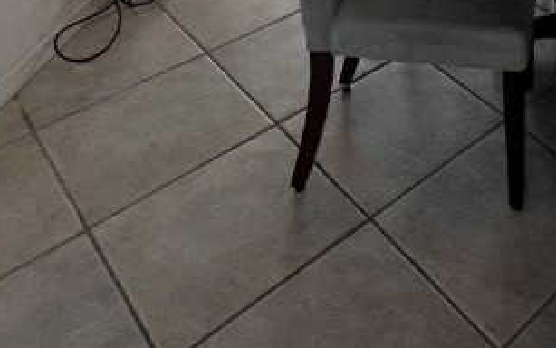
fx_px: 697
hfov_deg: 37.6
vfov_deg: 18.5
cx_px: 587
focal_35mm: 46
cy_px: -346
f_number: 1.8
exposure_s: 1/120
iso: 100
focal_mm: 1.57
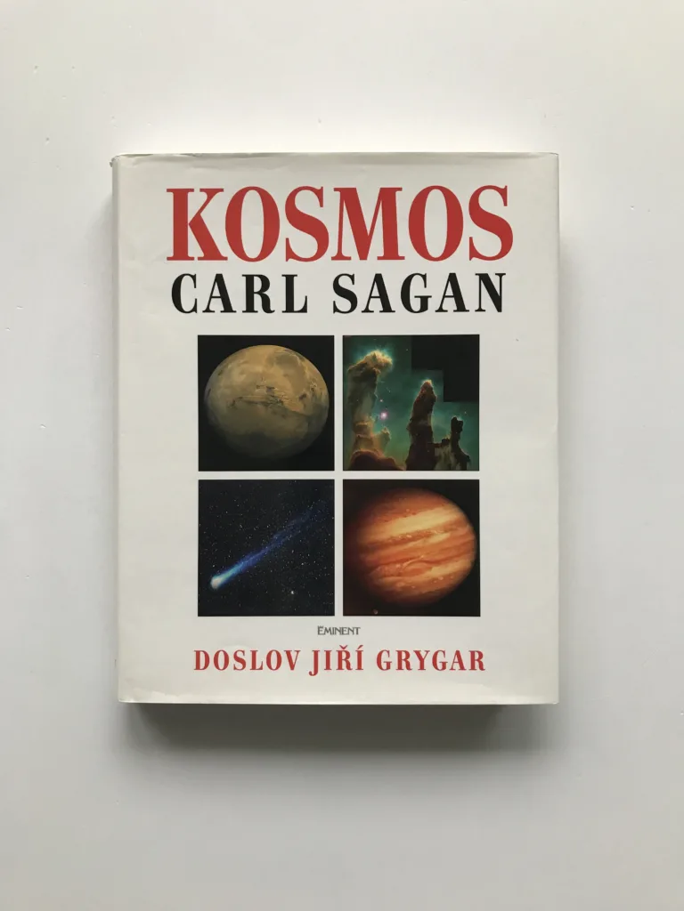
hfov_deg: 49.7
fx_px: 738
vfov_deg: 63.4
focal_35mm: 28
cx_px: 342
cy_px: 456
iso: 32
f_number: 1.8
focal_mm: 3.99
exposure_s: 1/33
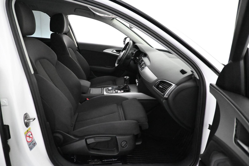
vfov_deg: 53.1
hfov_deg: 73.7
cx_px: 124
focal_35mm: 24
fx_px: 166
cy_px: 83
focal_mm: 16
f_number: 3.5
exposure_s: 1/250
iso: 12800
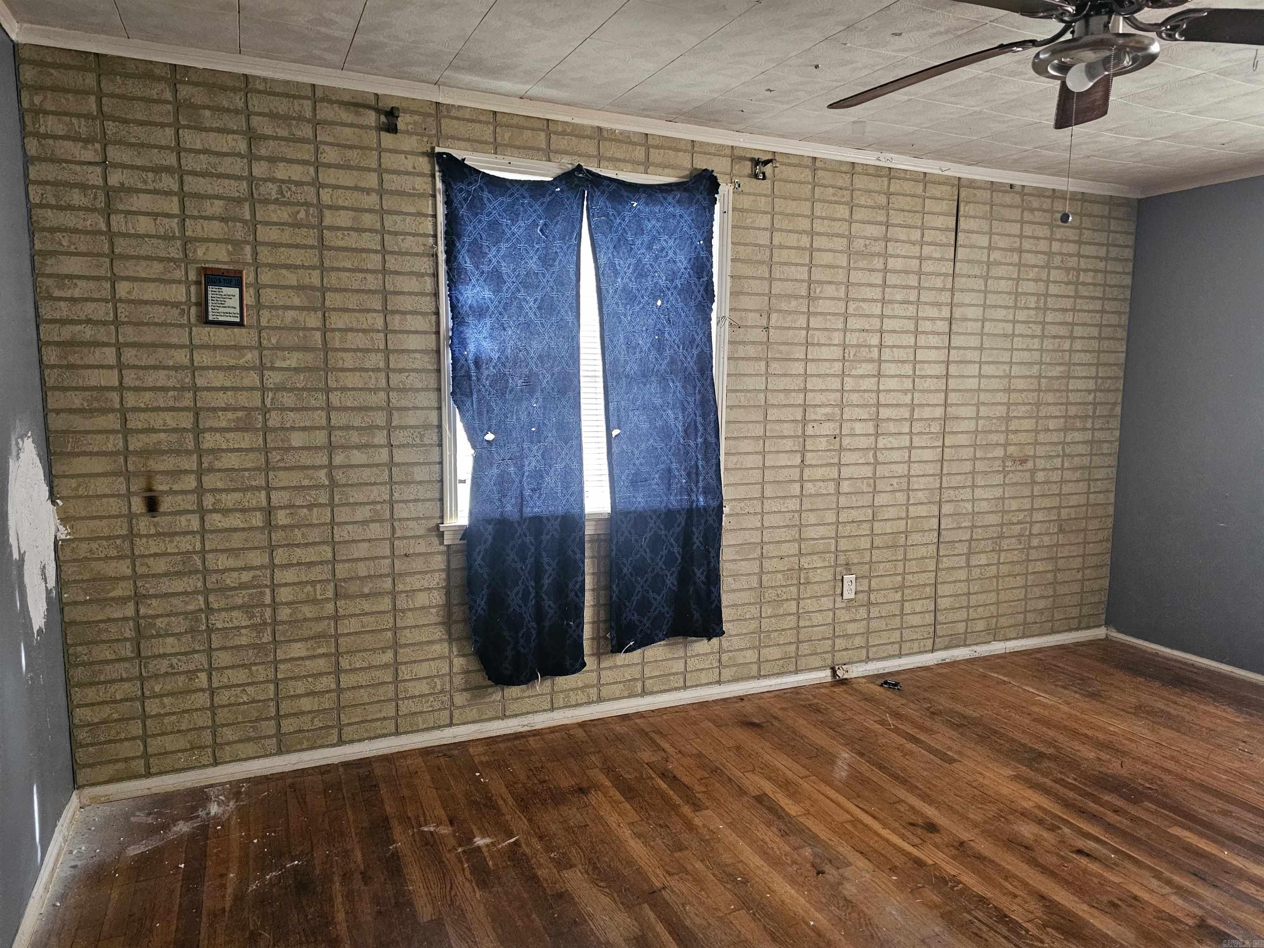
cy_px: 474
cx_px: 632
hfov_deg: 73.9
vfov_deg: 58.9
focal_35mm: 23
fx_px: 840
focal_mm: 6.3
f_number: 1.7
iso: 800
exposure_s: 1/60
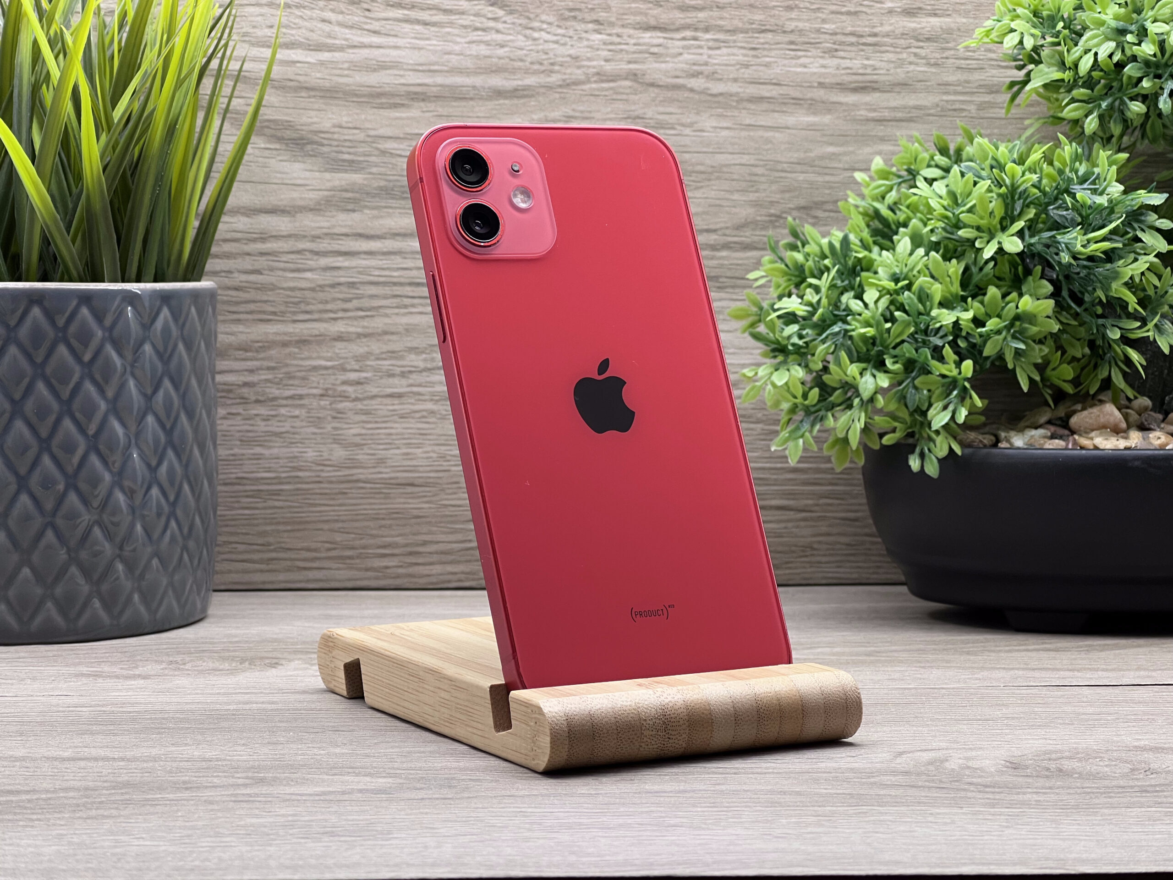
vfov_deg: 19.1
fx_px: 2609
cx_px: 586
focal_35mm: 77
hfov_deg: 25.3
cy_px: 440
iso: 100
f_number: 2.8
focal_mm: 9
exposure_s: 1/100
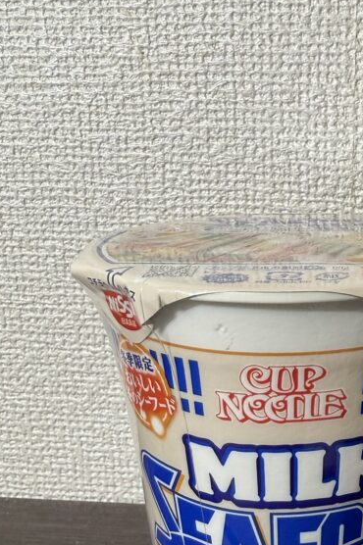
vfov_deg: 42.0
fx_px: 697
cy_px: 380
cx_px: 308
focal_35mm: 46
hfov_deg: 28.4
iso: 100
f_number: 2.2
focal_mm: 2.22
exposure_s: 1/94
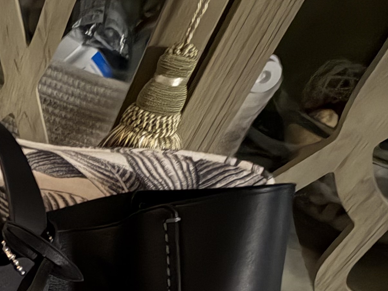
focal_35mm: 47
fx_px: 527
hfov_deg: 29.4
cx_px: -156
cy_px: 371
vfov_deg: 26.5
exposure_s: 1/9
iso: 1000
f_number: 2.2
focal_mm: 2.22
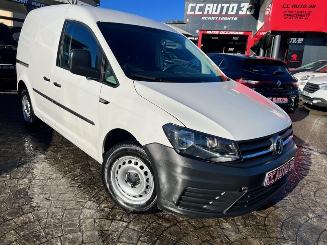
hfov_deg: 67.3
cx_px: 164
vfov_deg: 53.1
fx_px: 246
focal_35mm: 26
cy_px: 122
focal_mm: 5.7
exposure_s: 1/9434
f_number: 1.5
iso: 50
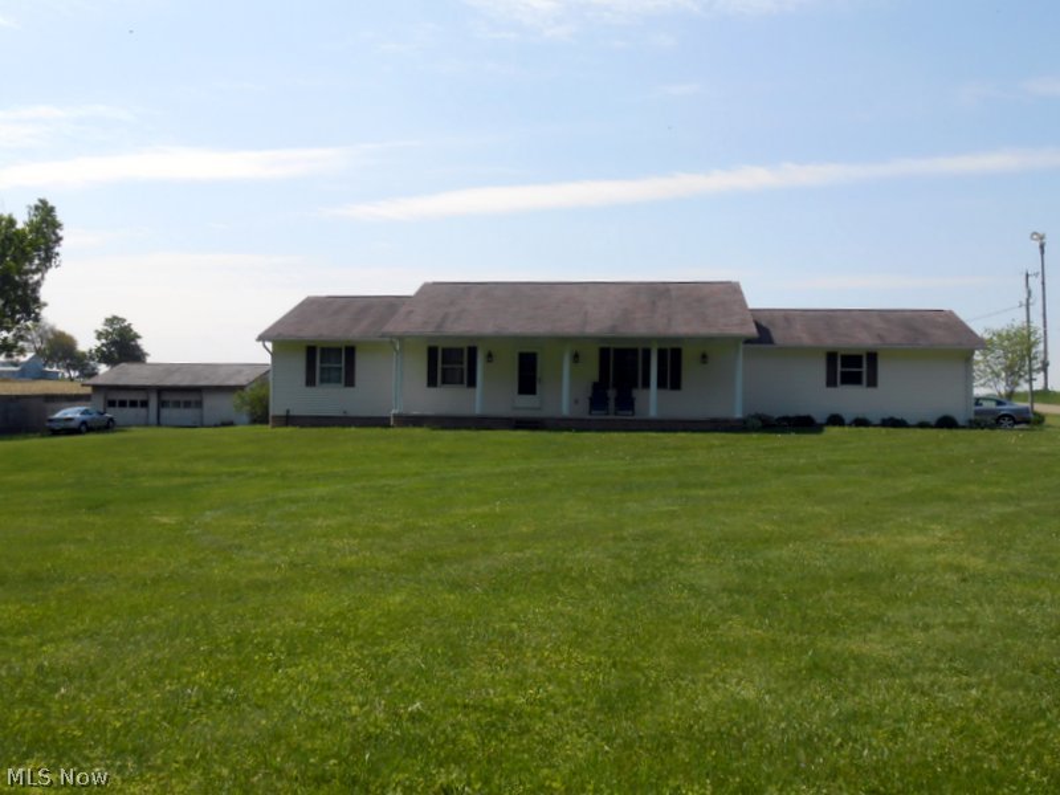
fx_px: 919
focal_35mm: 30
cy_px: 398
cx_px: 530
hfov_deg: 60.0
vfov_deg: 46.8
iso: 80
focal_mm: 5.3
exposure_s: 1/800
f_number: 3.8
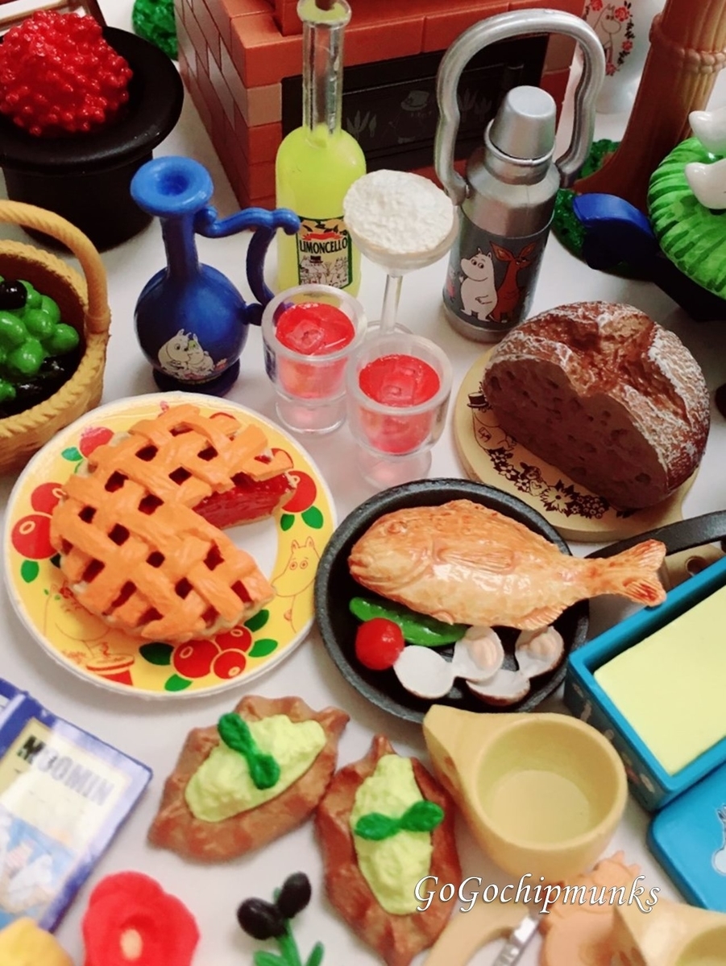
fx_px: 810
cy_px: 483
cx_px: 363
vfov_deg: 61.6
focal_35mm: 29
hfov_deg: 48.3
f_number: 2.2
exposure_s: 1/30
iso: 32
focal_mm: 4.15
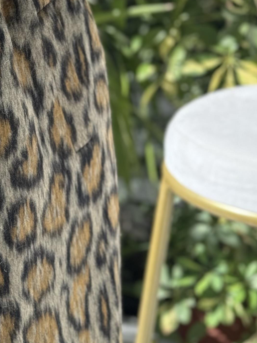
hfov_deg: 10.6
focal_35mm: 137
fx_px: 1356
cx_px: -65
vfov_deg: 14.2
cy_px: 8
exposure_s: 1/362
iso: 64
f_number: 1.78
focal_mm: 6.76
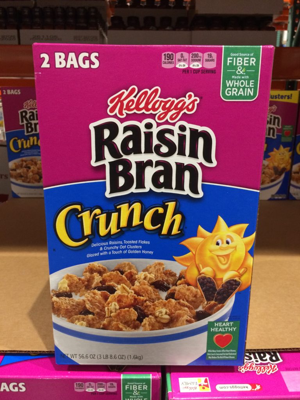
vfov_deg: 61.7
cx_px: 150
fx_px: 335
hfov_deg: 48.2
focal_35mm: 29
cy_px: 200
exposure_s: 1/30
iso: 200
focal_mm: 4.15
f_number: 2.2
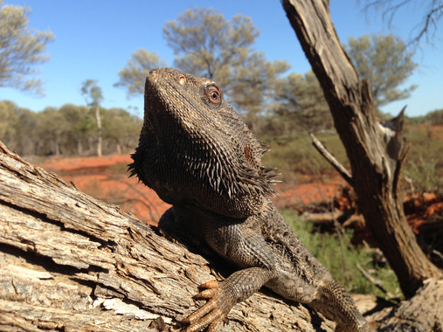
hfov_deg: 55.4
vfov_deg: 42.9
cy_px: 166
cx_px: 222
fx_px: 422
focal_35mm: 33
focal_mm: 4.13
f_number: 2.4
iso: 50
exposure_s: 1/1022
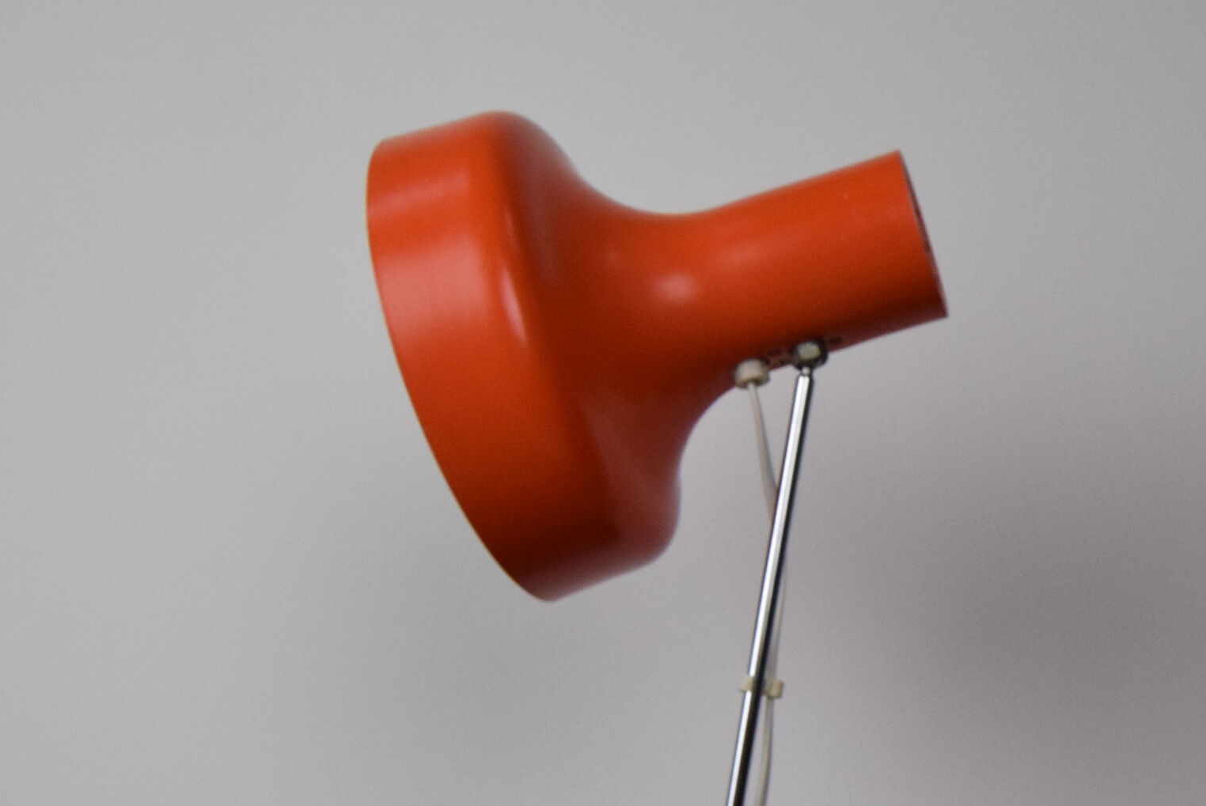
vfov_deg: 24.7
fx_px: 1777
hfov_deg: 35.8
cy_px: 753
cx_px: 1020
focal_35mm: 53
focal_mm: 18
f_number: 10
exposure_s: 1/400
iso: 1600
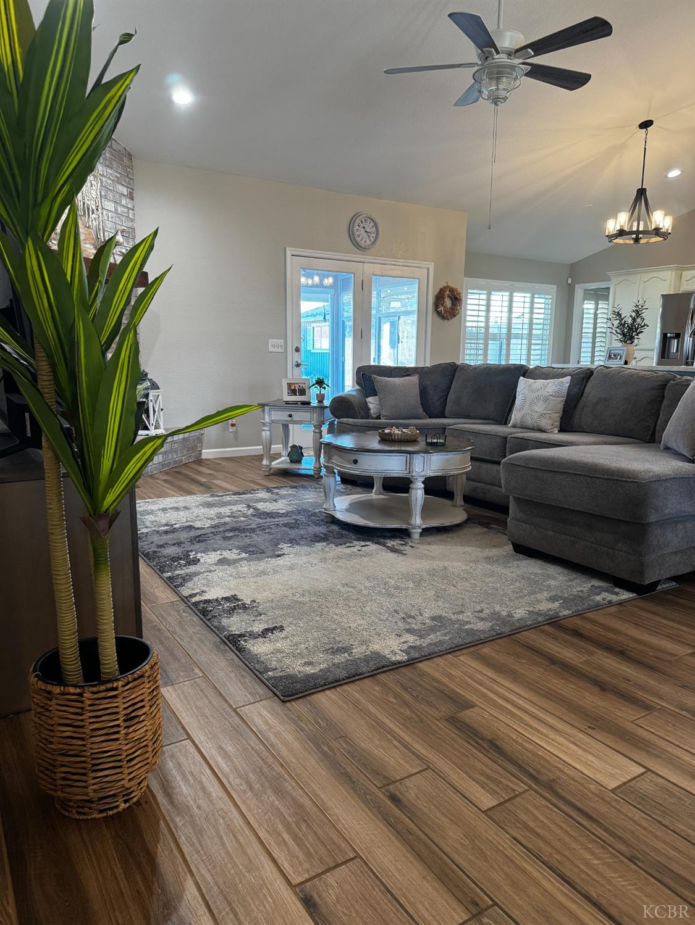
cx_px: 348
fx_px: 642
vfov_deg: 71.6
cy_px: 462
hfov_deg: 56.8
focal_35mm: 24
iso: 200
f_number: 1.78
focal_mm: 6.76
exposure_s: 1/60
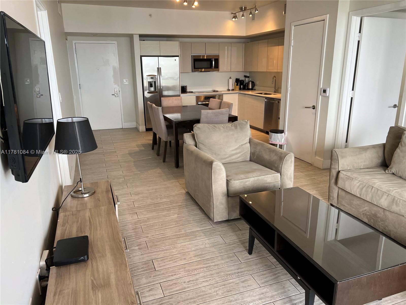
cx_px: 203
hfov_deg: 67.3
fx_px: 305
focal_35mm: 26
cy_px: 152
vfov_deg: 53.1
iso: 80
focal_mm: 5.7
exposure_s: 1/120
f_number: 1.5
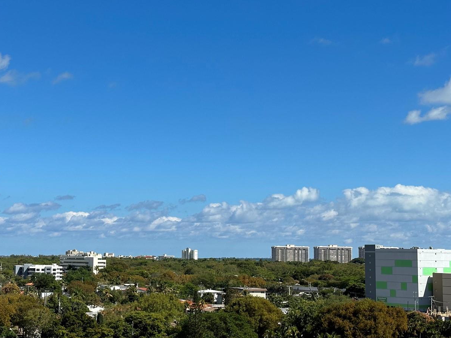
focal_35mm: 64
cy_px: 174
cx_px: 182
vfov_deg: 22.9
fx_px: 834
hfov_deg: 30.2
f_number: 1.78
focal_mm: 6.86
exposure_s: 1/6211
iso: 64
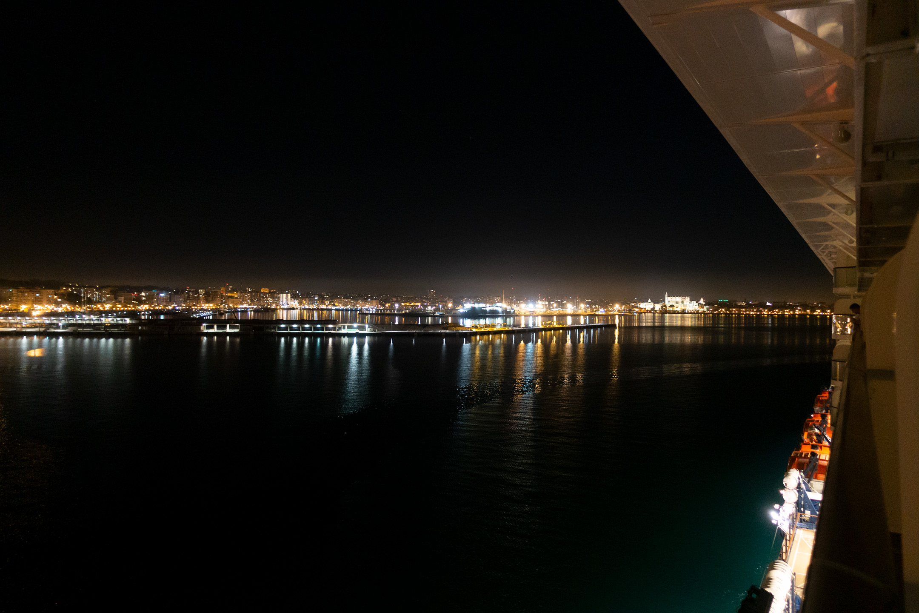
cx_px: 460
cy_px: 306
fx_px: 613
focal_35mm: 24
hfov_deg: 73.7
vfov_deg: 53.1
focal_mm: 8.8
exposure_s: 1/15
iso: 1600
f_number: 1.8
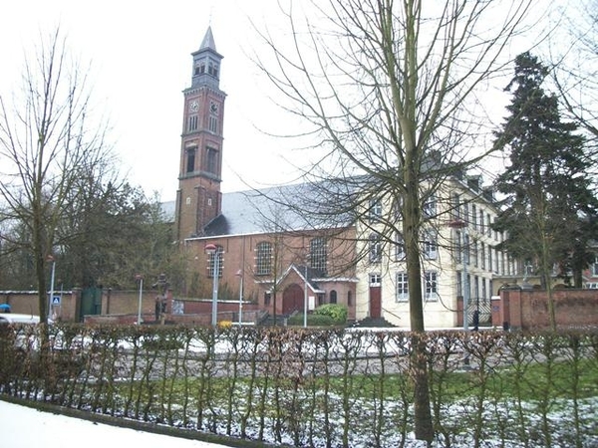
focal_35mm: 32
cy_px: 224
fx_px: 553
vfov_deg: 44.2
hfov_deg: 56.8
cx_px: 299
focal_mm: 5.7
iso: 80
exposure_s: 1/125
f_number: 2.9
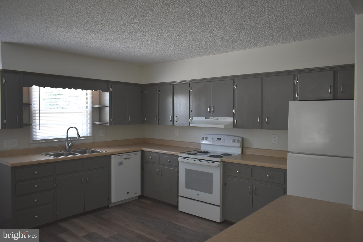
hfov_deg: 67.4
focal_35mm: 27
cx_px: 182
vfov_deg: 47.9
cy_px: 121
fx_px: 272
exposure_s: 1/80
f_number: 4.5
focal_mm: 18
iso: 400
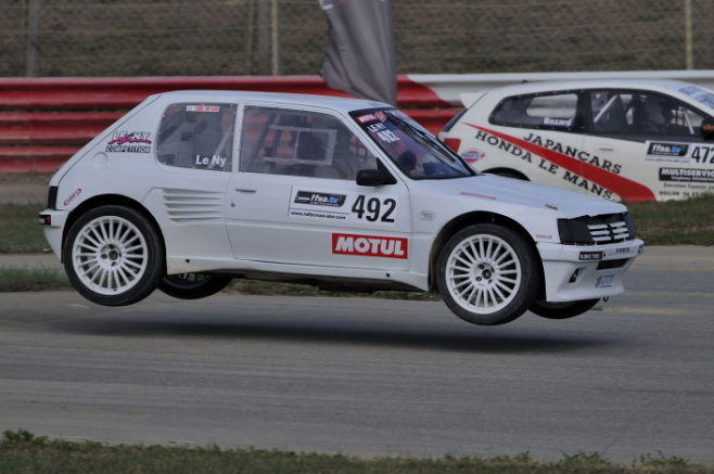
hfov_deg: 3.0
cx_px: 438
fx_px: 13549
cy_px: 216
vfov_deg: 2.0
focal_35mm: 684
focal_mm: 300
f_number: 5.6
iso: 200
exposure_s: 1/1000
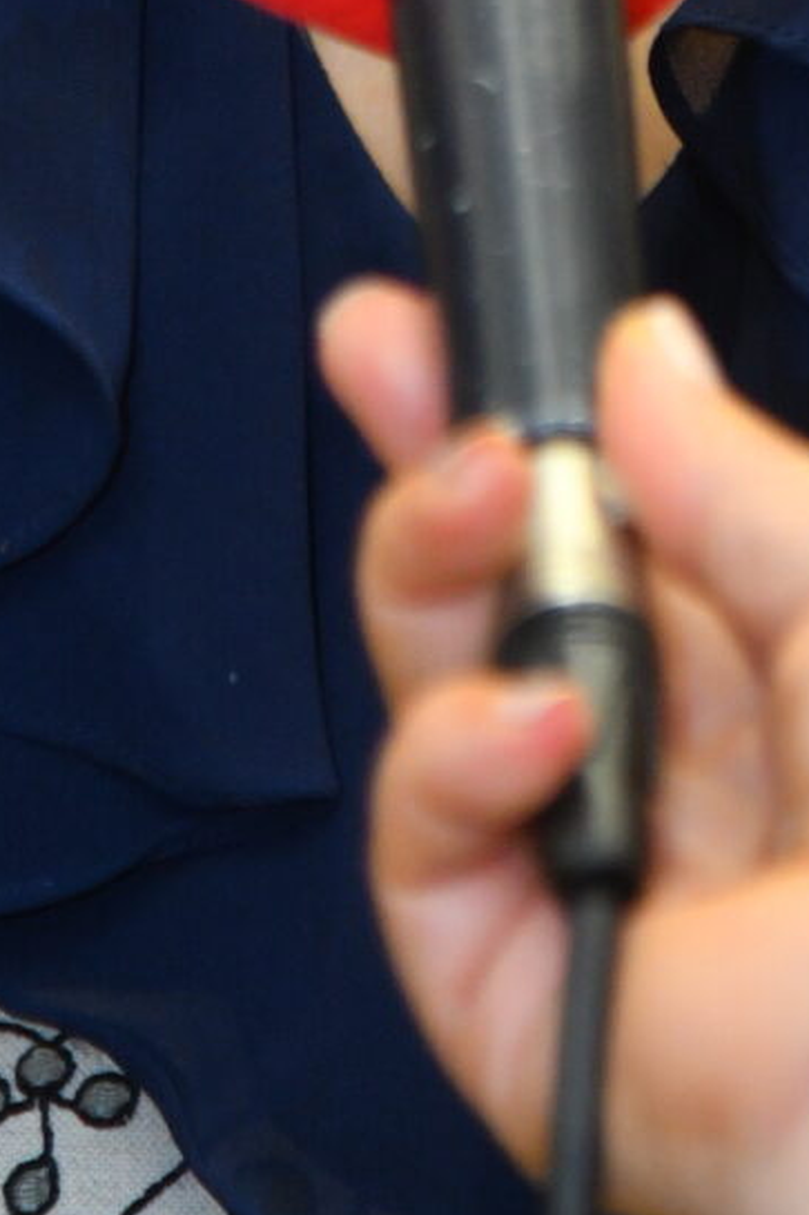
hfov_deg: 2.9
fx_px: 15852
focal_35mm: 470
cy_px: -1471
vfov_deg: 4.3
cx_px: 391
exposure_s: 1/160
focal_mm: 100
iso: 1250
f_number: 4
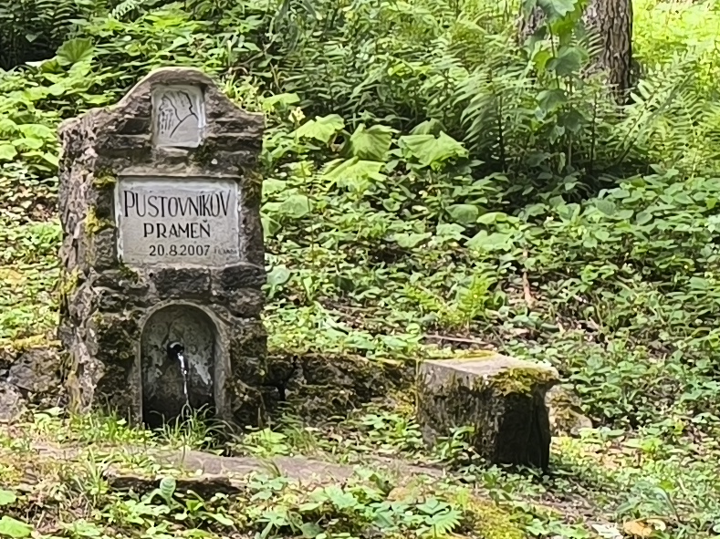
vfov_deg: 12.4
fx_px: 2474
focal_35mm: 119
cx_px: -584
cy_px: 82
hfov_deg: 14.5
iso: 50
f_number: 1.65
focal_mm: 6.14
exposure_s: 1/106
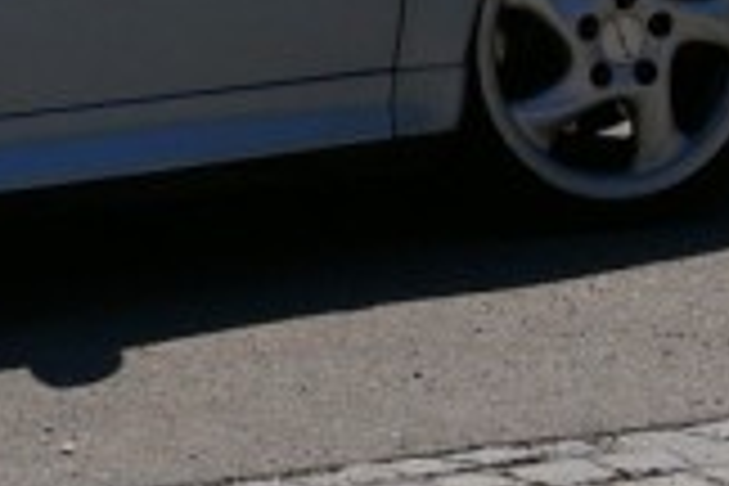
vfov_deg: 6.0
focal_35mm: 229
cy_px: 61
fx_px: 4646
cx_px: -328
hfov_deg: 8.8
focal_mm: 31
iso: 200
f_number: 11
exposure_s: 1/250
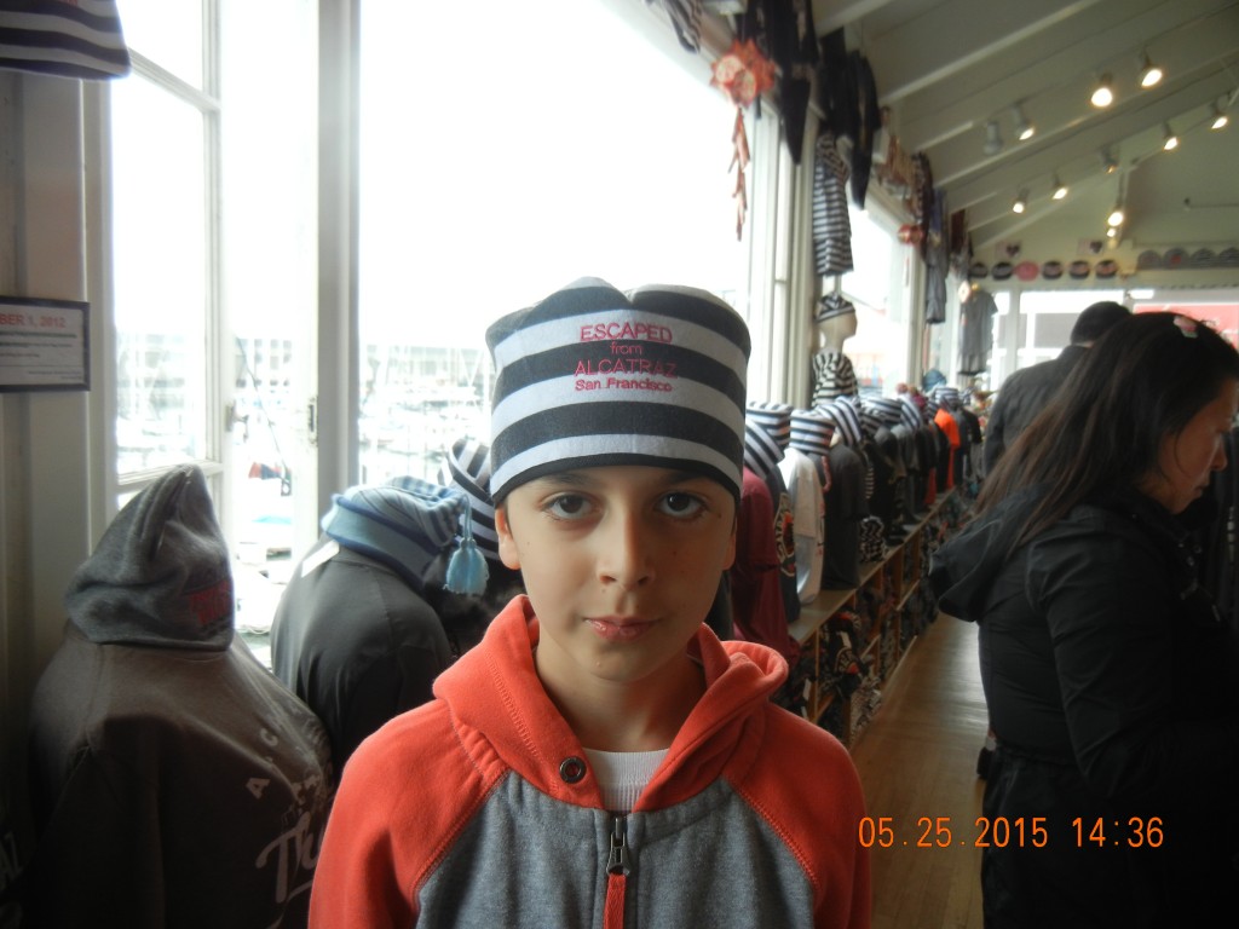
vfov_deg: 46.8
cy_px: 464
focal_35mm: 30
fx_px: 1074
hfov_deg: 60.0
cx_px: 620
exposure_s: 1/178
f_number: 3.5
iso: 160
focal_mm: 5.4
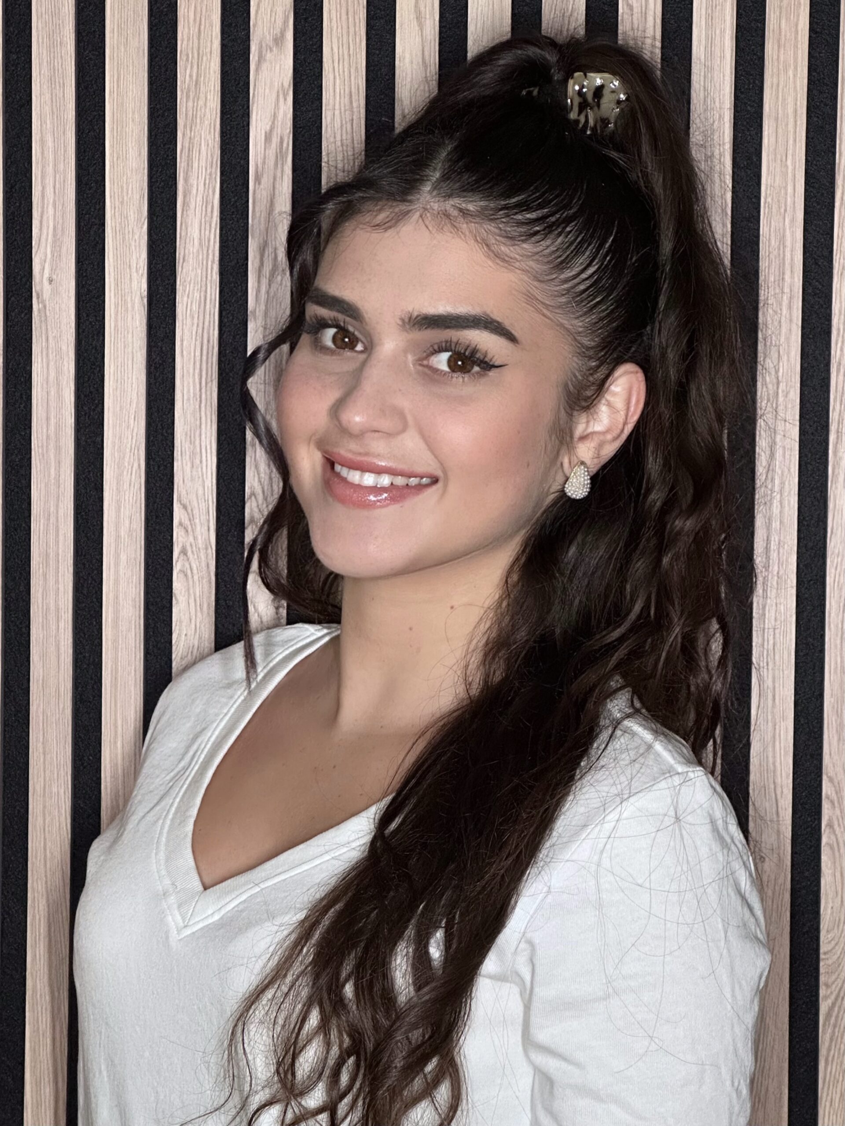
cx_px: 422
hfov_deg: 19.1
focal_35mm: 77
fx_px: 2506
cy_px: 563
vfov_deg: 25.3
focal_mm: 9
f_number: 2.8
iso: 400
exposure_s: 1/50
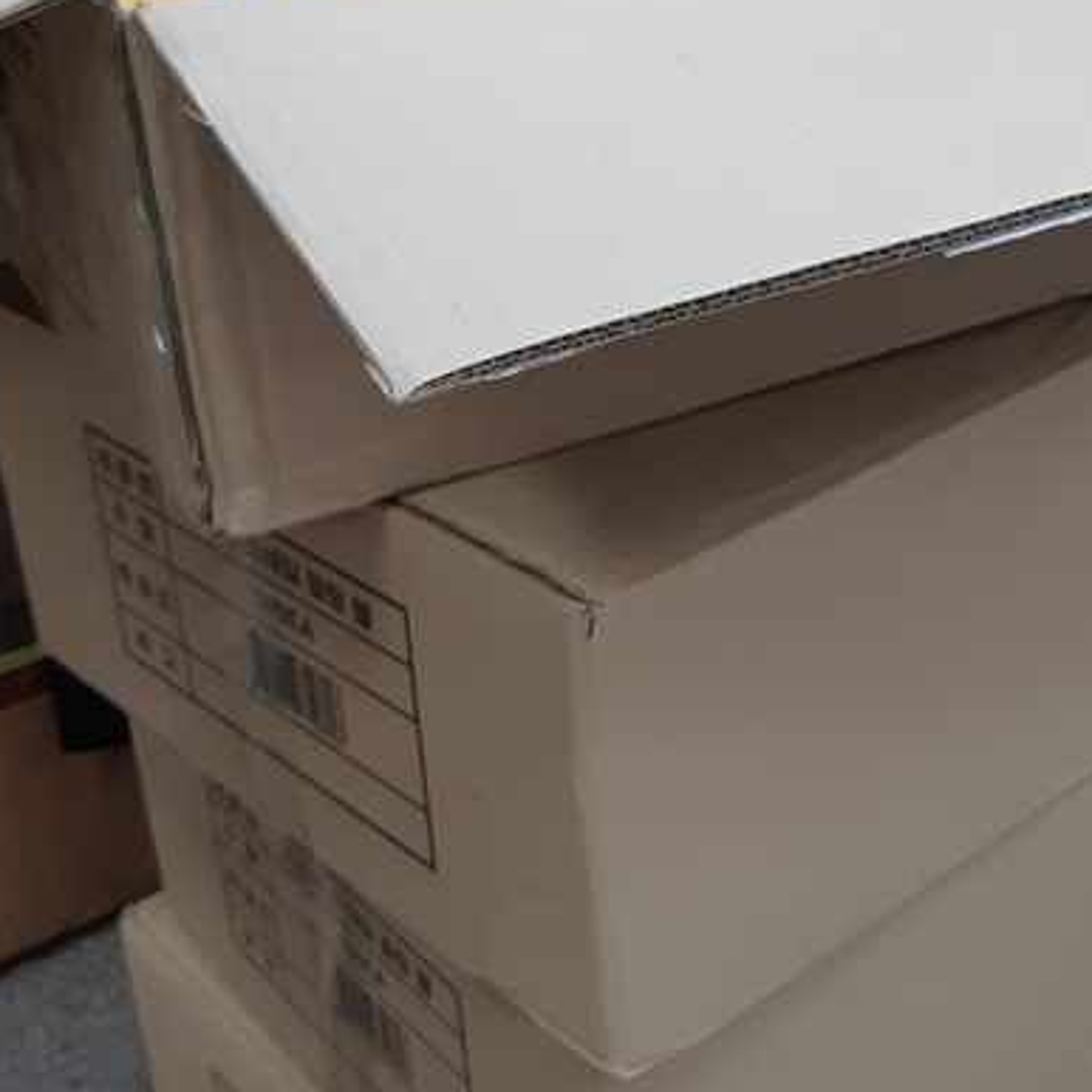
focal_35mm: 61
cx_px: 744
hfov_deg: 27.9
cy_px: 325
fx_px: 2177
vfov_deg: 27.9
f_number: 1.7
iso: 80
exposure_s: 1/60
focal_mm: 3.93
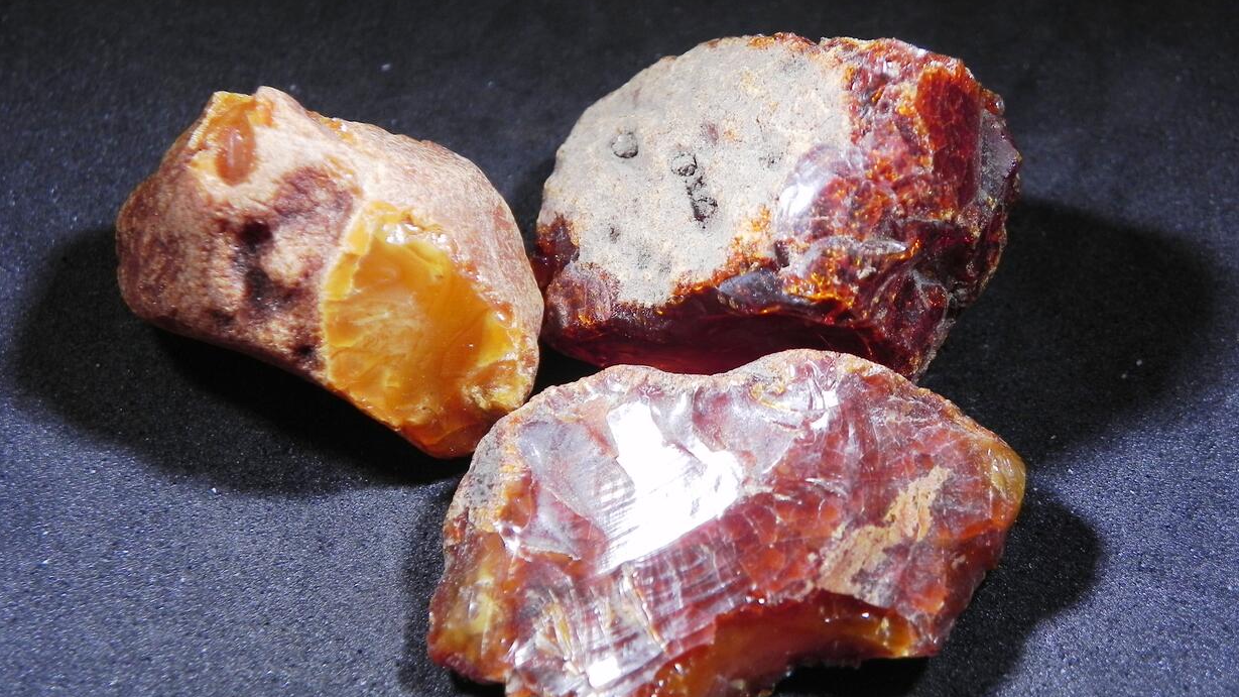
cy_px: 349
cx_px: 612
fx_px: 1675
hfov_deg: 40.6
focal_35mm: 51
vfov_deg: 23.5
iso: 160
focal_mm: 8.2
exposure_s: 1/92.8
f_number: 3.2
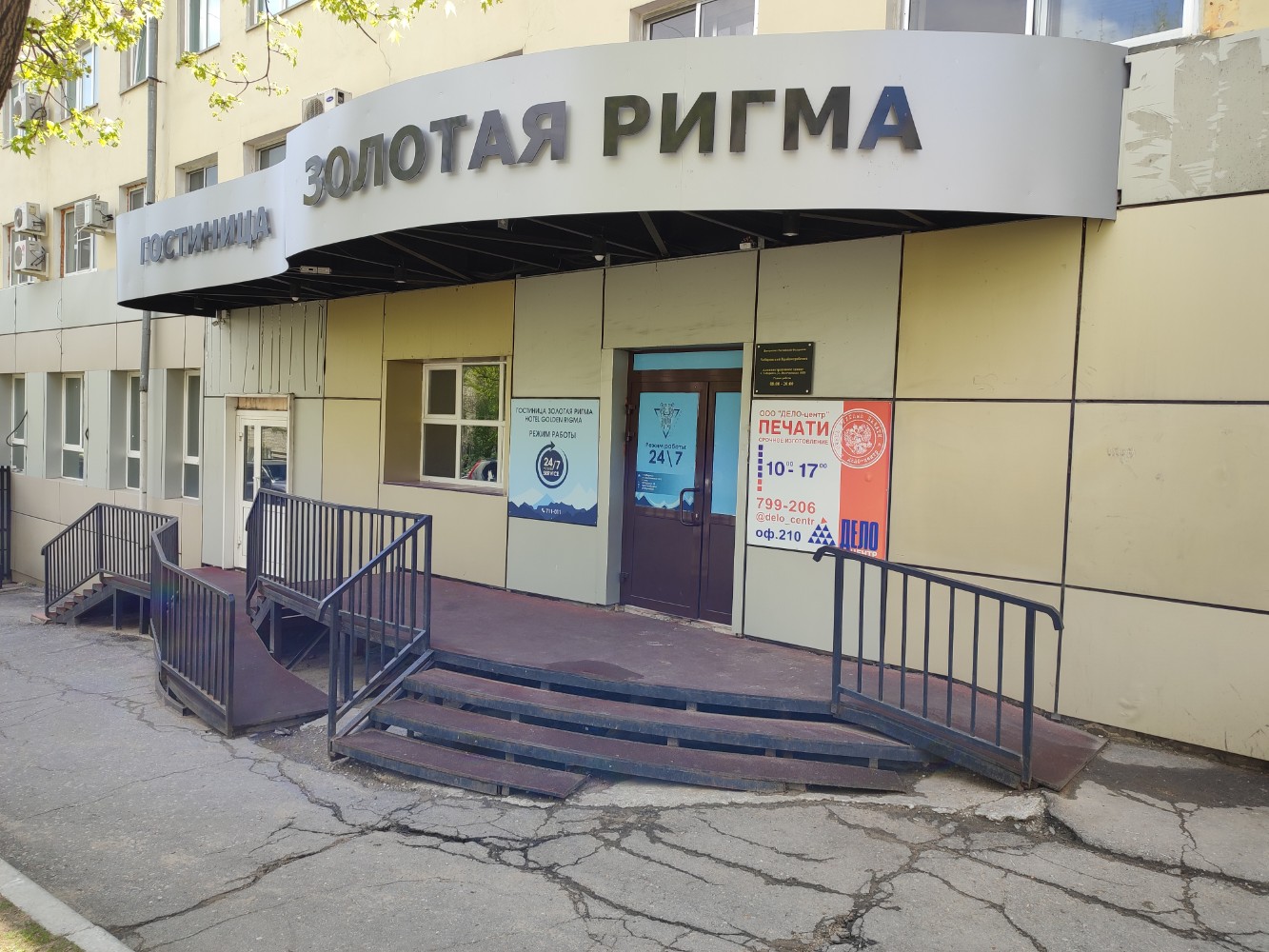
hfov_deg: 71.6
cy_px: 476
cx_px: 634
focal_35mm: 24
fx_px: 880
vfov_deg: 56.8
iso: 50
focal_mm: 5.89
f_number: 1.89
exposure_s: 1/175
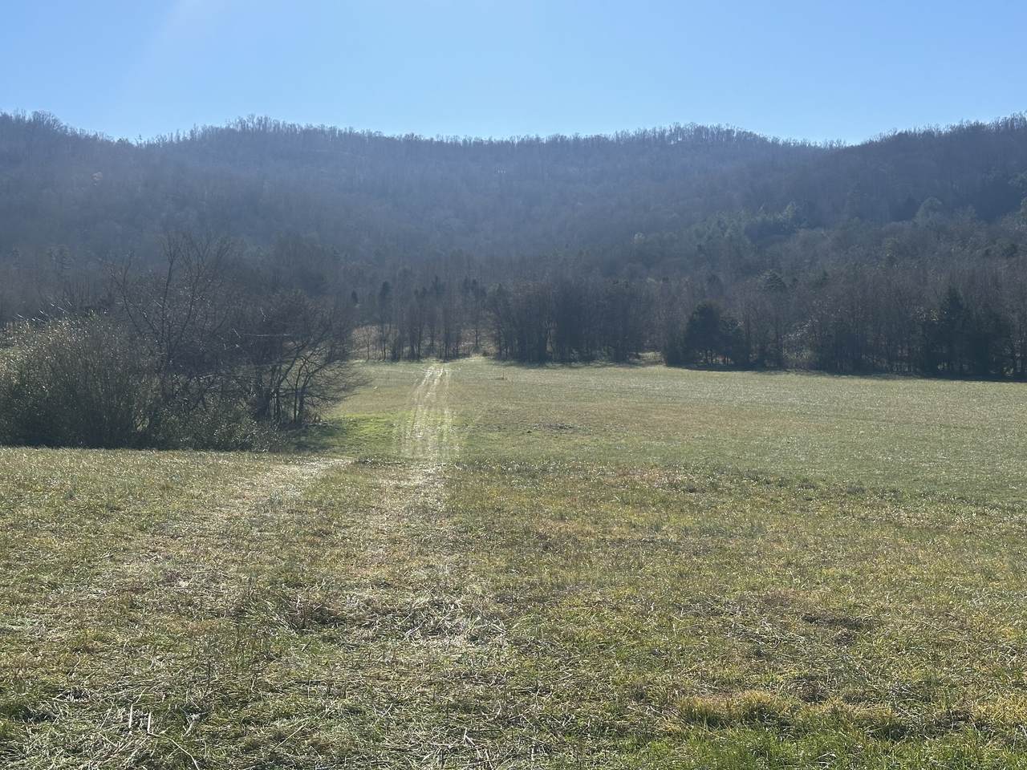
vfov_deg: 30.3
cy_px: 385
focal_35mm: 48
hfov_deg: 39.7
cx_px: 514
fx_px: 1424
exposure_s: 1/3876
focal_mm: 6.86
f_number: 1.78
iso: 64
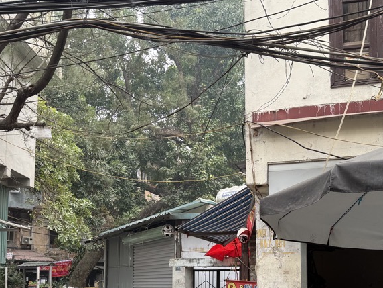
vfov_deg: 32.4
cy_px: 244
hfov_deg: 43.8
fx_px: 476
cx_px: 200
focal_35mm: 43
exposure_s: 1/142
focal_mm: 6.76
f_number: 1.78
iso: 50
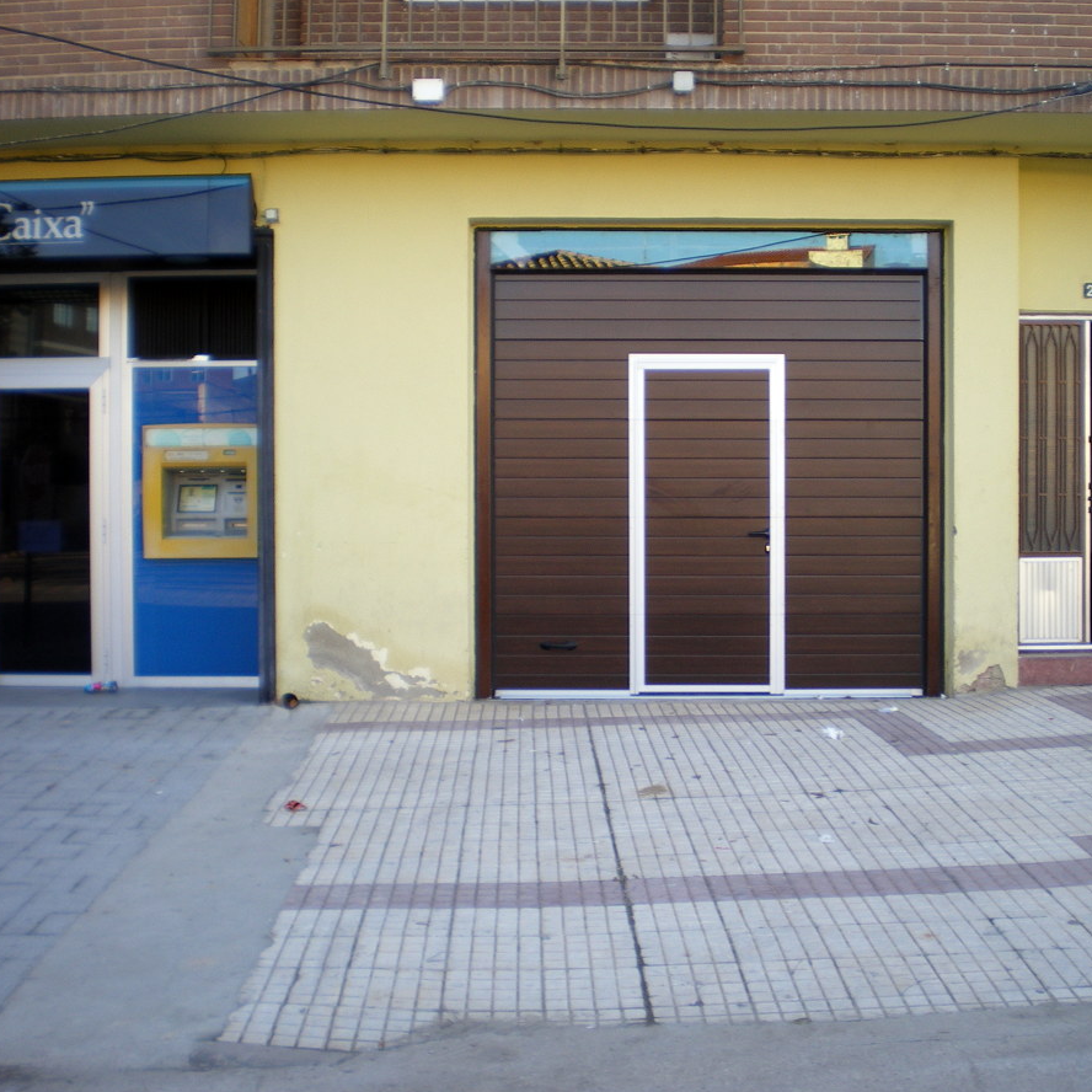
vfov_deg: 39.2
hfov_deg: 38.8
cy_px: 546
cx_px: 703
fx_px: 1535
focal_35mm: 43
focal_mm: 6.3
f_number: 3.1
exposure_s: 1/80
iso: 50
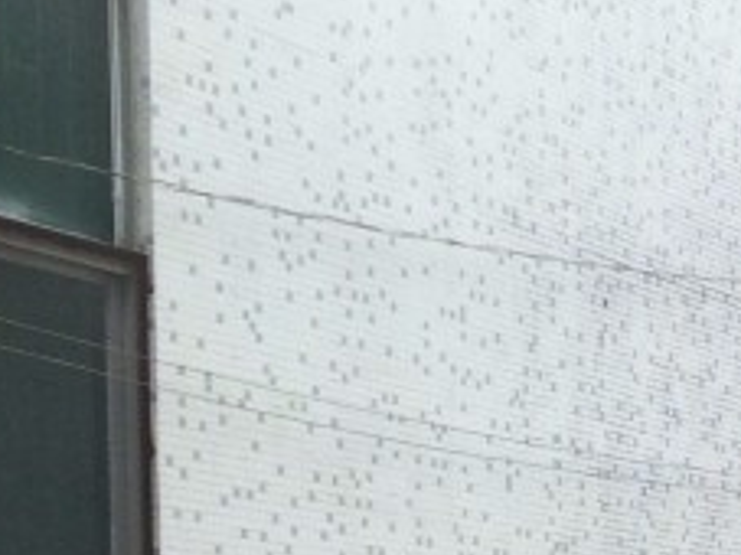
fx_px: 2653
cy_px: 1076
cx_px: 1433
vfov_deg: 11.0
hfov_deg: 13.8
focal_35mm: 124
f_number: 2.2
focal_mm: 4.15
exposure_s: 1/157
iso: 32
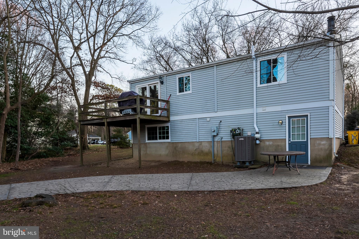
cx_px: 180
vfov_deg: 53.2
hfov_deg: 73.7
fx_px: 239
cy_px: 120
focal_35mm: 24
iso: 320
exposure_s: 1/25
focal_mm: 24
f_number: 16
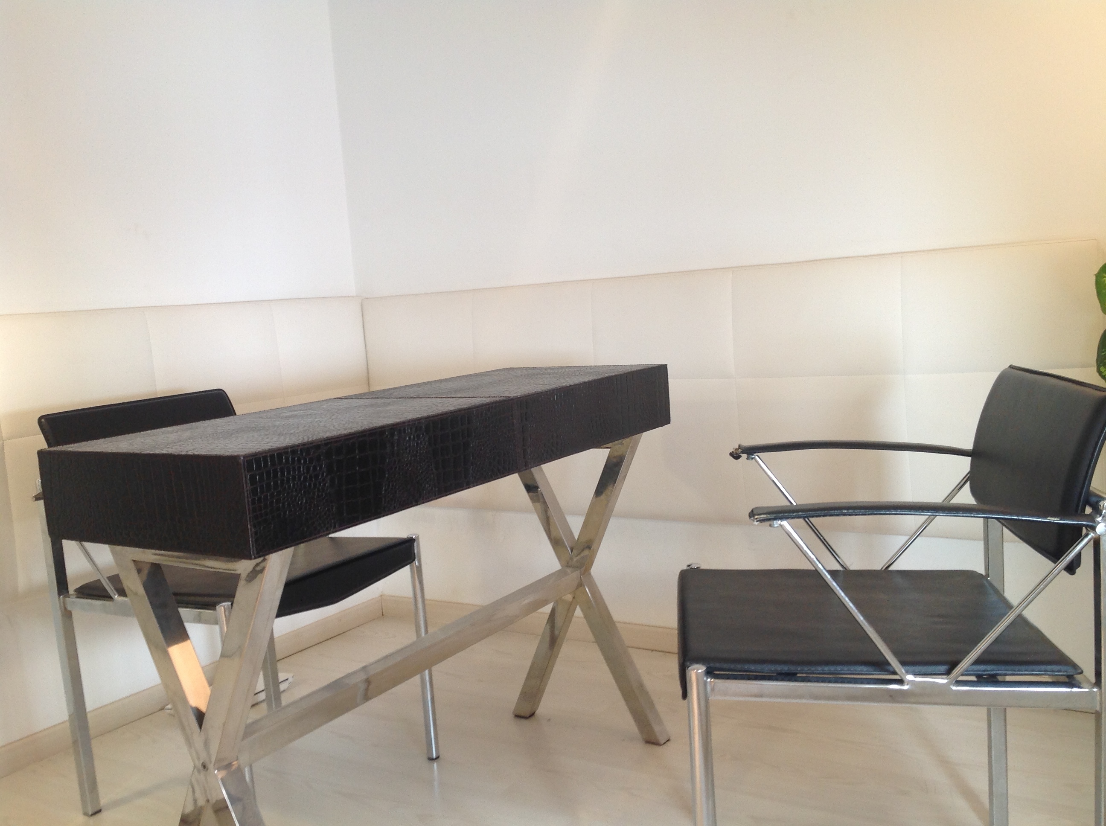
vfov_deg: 40.6
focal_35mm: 35
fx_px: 1117
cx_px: 553
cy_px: 413
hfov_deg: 52.7
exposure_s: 1/20
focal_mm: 4.28
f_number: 2.4
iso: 64
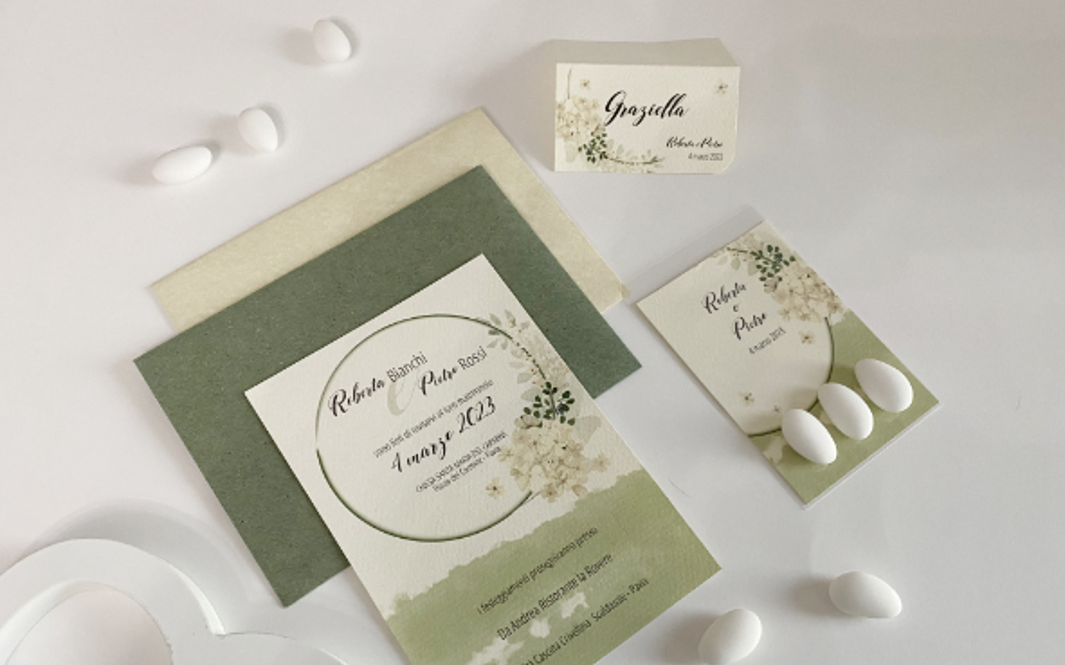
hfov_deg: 66.5
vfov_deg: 44.3
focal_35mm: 28
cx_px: 530
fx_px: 812
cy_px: 400
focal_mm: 4.2
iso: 160
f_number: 1.8
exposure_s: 1/50
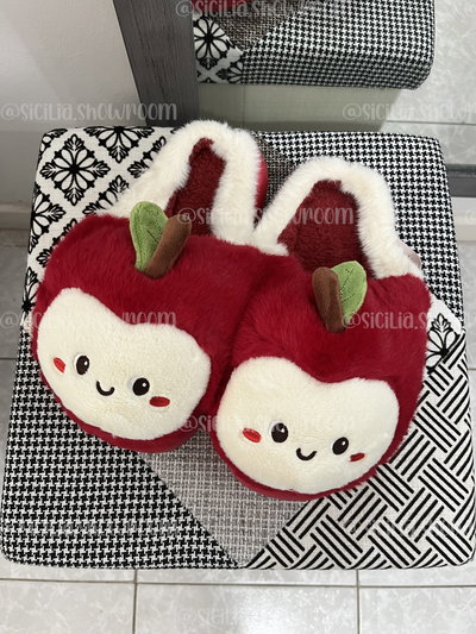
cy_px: 317
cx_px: 238
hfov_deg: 53.1
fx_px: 477
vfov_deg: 67.3
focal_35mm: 26
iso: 200
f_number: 1.6
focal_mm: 5.1
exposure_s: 1/50
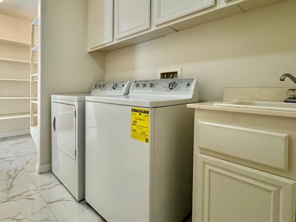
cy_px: 92
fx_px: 162
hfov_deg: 84.0
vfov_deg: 68.2
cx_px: 125
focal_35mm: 19
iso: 250
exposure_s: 1/60
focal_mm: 2.22
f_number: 2.2
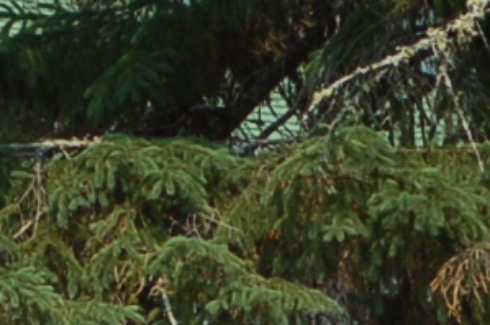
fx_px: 13827
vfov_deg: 1.3
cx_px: 677
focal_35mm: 1018
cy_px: 1003
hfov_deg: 2.0
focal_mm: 90
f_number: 6.3
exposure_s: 1/640
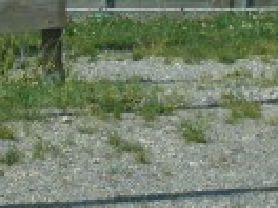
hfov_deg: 9.0
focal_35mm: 212
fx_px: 1703
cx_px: -171
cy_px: -403
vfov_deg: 6.4
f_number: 5.6
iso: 100
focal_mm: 7.4
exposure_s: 1/500
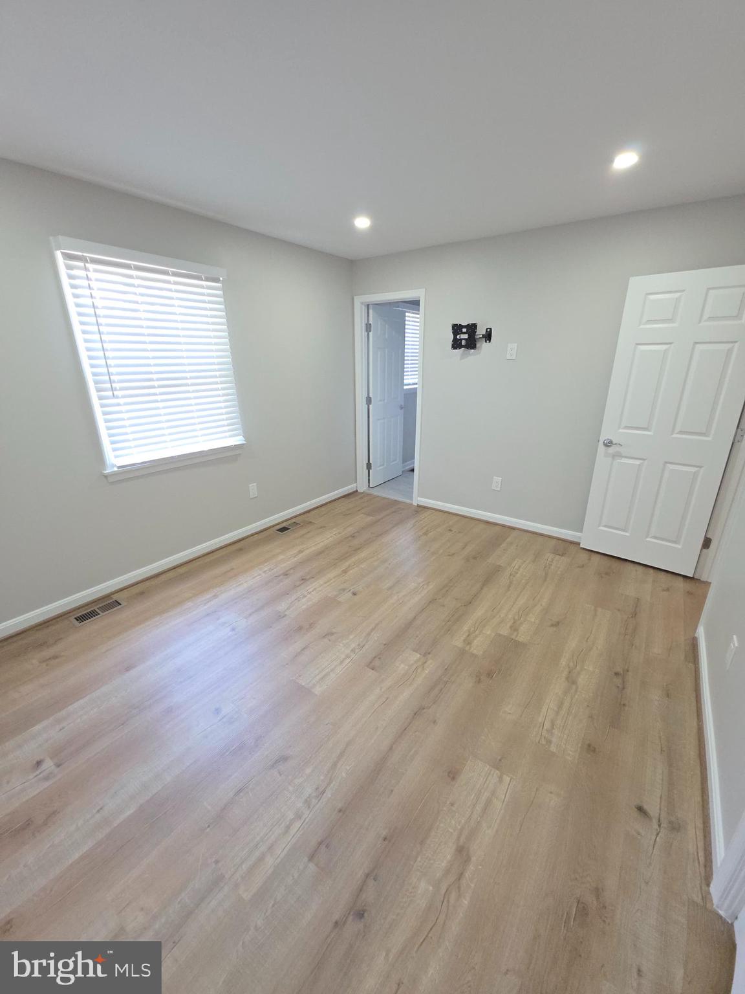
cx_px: 372
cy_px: 497
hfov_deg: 89.9
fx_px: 373
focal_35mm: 13
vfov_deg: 106.2
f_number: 1.9
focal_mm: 2.2
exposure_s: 1/60
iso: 160
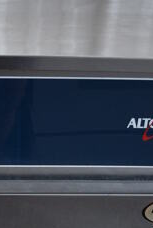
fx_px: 685
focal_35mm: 108
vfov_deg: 17.3
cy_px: 328
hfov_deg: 12.5
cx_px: -26
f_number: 3.5
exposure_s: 1/250
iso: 560
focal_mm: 18
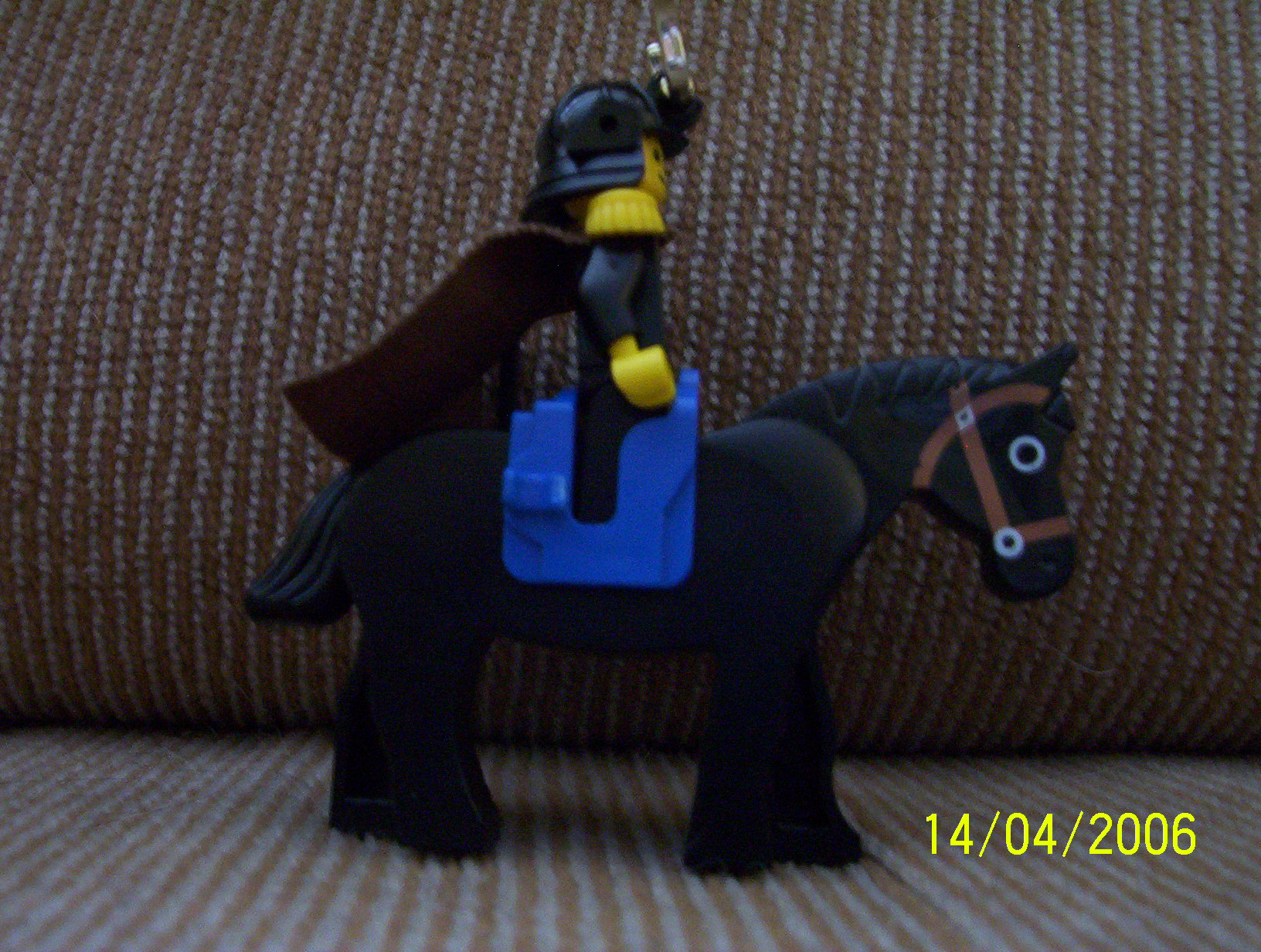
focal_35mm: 43
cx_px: 630
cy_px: 476
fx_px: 1570
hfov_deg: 43.8
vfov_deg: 33.7
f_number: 2.73
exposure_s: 1/8
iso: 200
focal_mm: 5.77
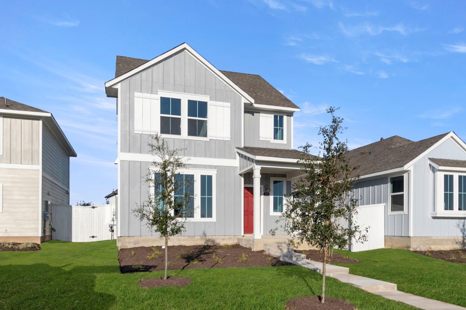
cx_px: 233
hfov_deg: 53.2
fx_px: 466
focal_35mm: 36
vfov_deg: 36.8
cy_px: 155
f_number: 8
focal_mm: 24
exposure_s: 1/3200
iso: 400
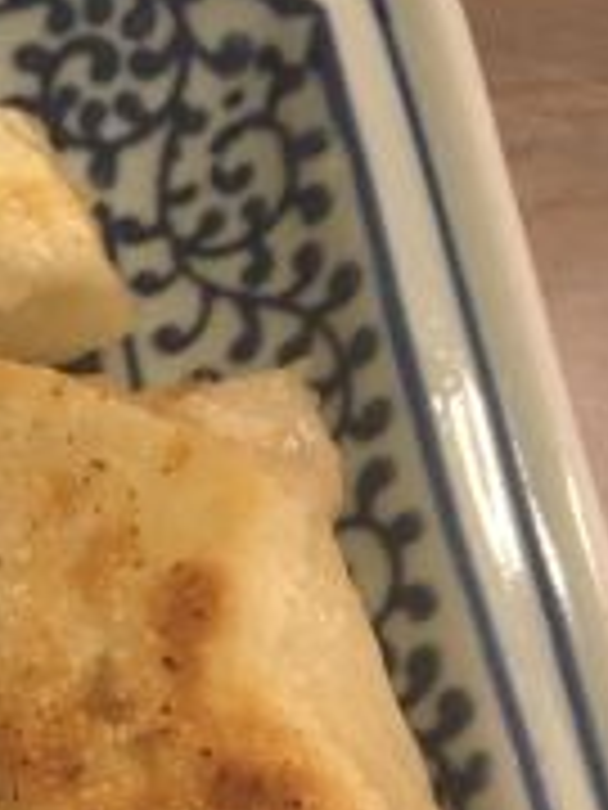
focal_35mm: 113
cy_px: 648
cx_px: -408
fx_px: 2646
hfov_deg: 12.2
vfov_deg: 17.3
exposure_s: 1/33
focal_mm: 4.15
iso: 100
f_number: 2.2
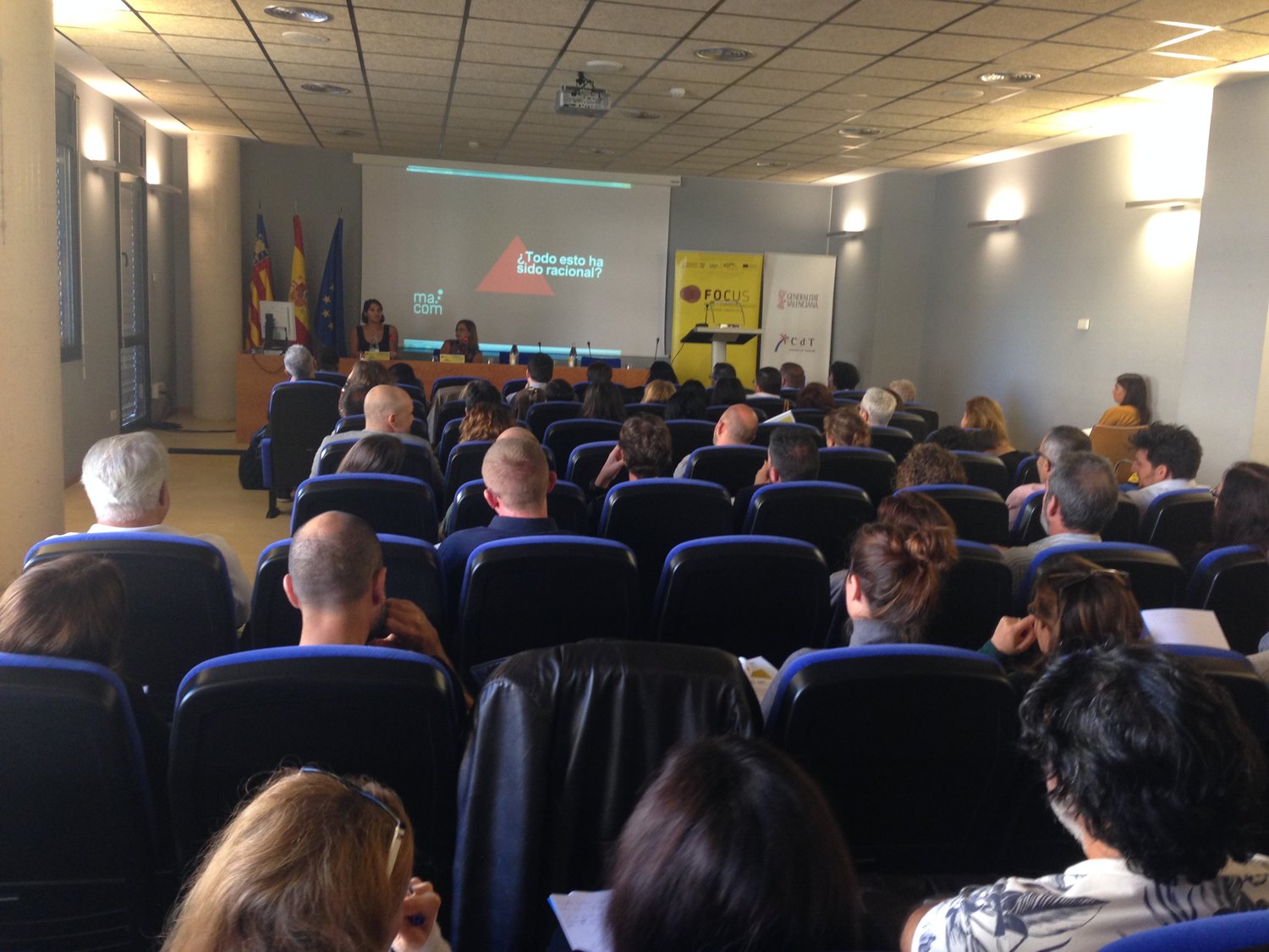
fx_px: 1210
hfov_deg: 55.4
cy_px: 476
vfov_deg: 42.9
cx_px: 634
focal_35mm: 33
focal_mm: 4.12
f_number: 2.4
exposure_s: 1/20
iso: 100
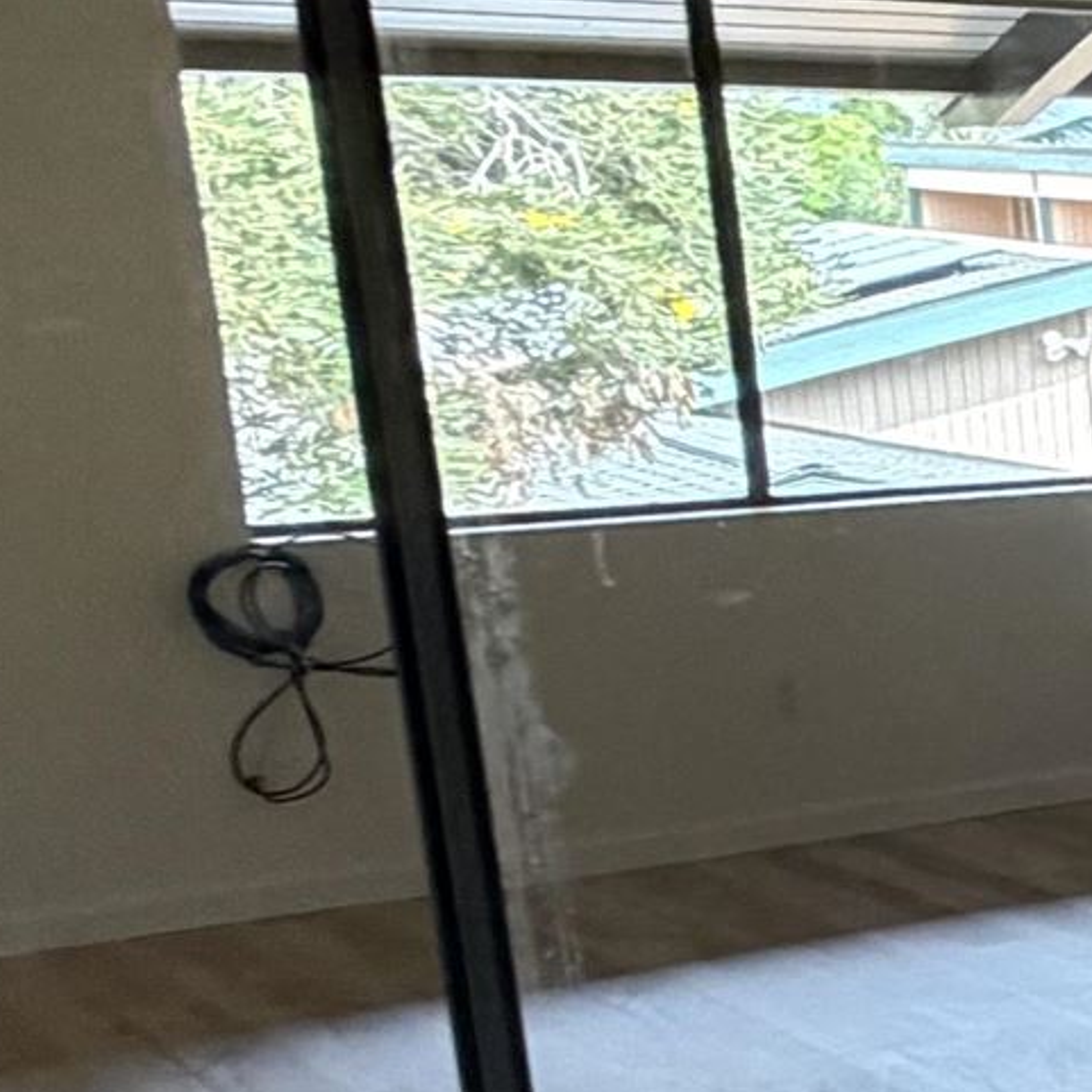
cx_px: 3162
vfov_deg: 21.9
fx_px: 2820
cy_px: 633
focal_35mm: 79
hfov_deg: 12.0
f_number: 2.2
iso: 250
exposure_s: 1/120
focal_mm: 2.22
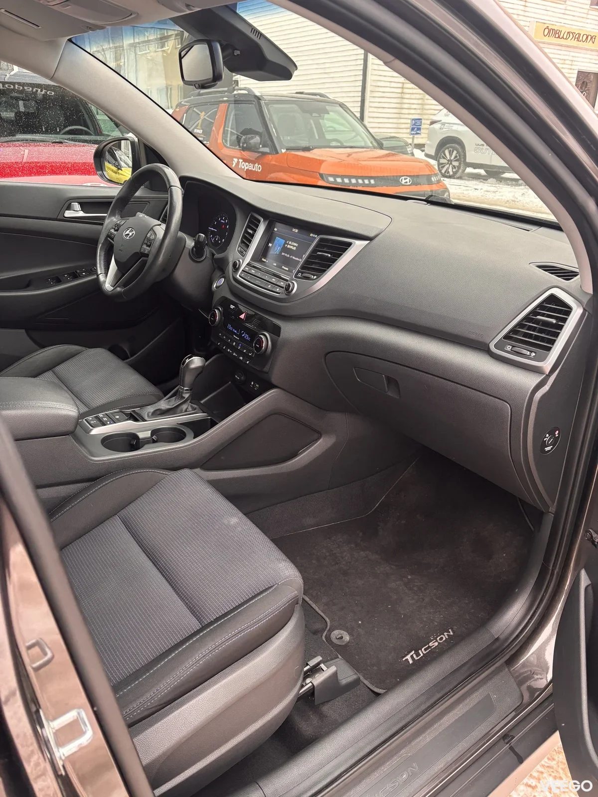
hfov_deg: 53.1
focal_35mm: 26
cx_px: 299
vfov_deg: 67.3
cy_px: 398
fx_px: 599
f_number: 1.6
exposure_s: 1/72
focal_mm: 5.96
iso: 125
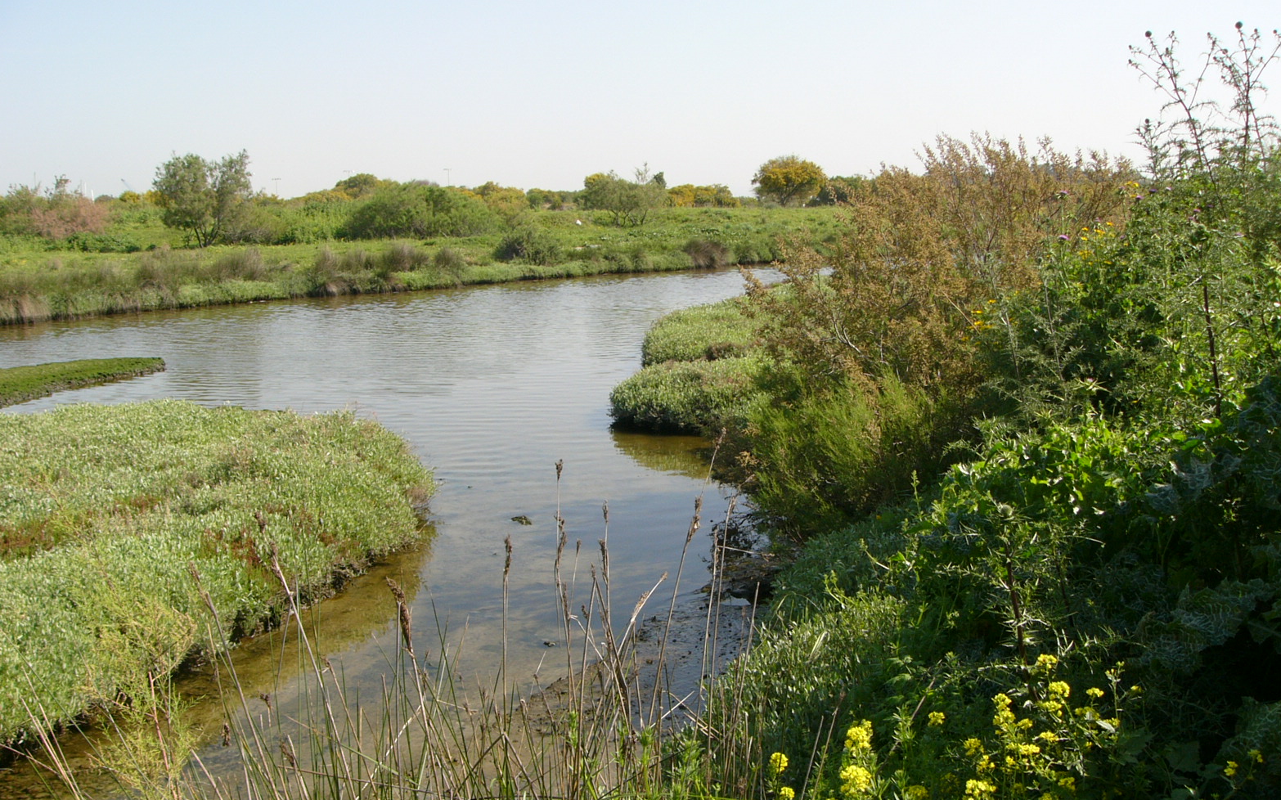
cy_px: 418
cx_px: 635
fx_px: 1361
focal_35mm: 39
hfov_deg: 50.4
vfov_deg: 32.7
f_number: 4
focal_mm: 6
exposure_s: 1/400
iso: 50
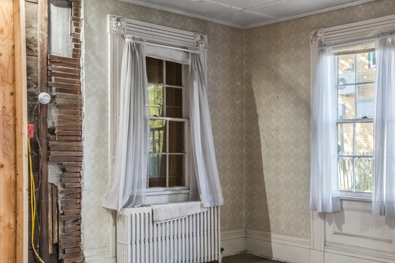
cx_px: 235
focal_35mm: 48
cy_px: 152
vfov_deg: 28.0
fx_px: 527
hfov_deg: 41.0
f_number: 8
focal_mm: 9.1
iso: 500
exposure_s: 1/5
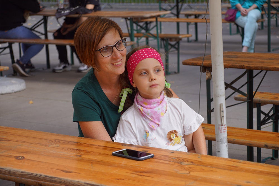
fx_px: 872
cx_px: 140
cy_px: 93
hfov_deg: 18.2
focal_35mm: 112
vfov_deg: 12.2
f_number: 5.6
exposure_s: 1/160
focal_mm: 75
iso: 125
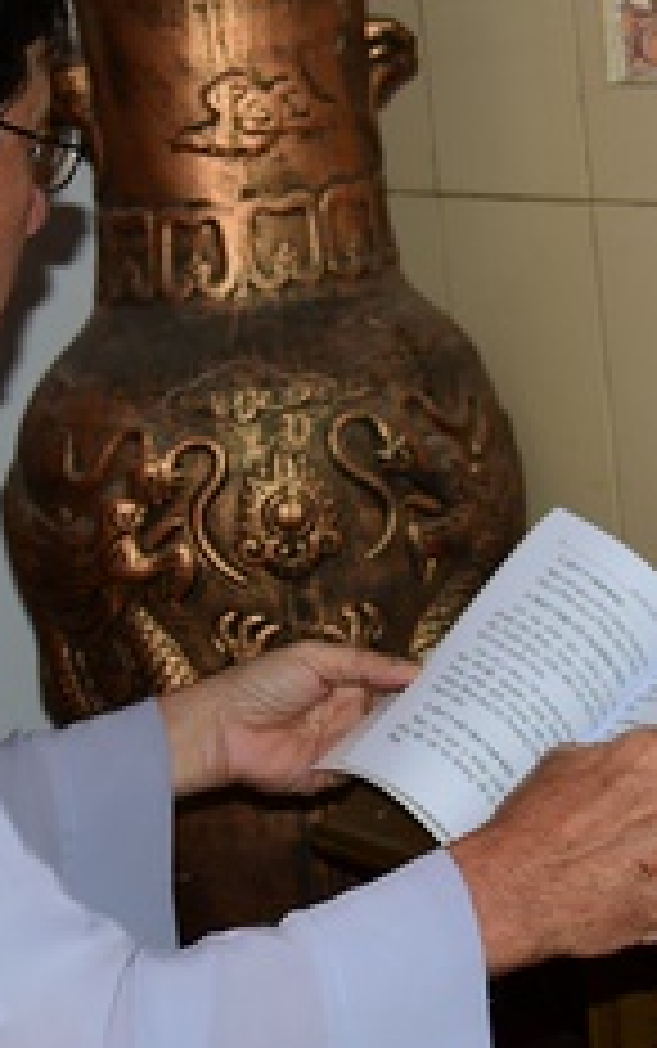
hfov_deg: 10.5
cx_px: 459
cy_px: 576
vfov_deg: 16.7
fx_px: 3574
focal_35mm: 125
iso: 320
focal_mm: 44
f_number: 4
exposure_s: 1/60
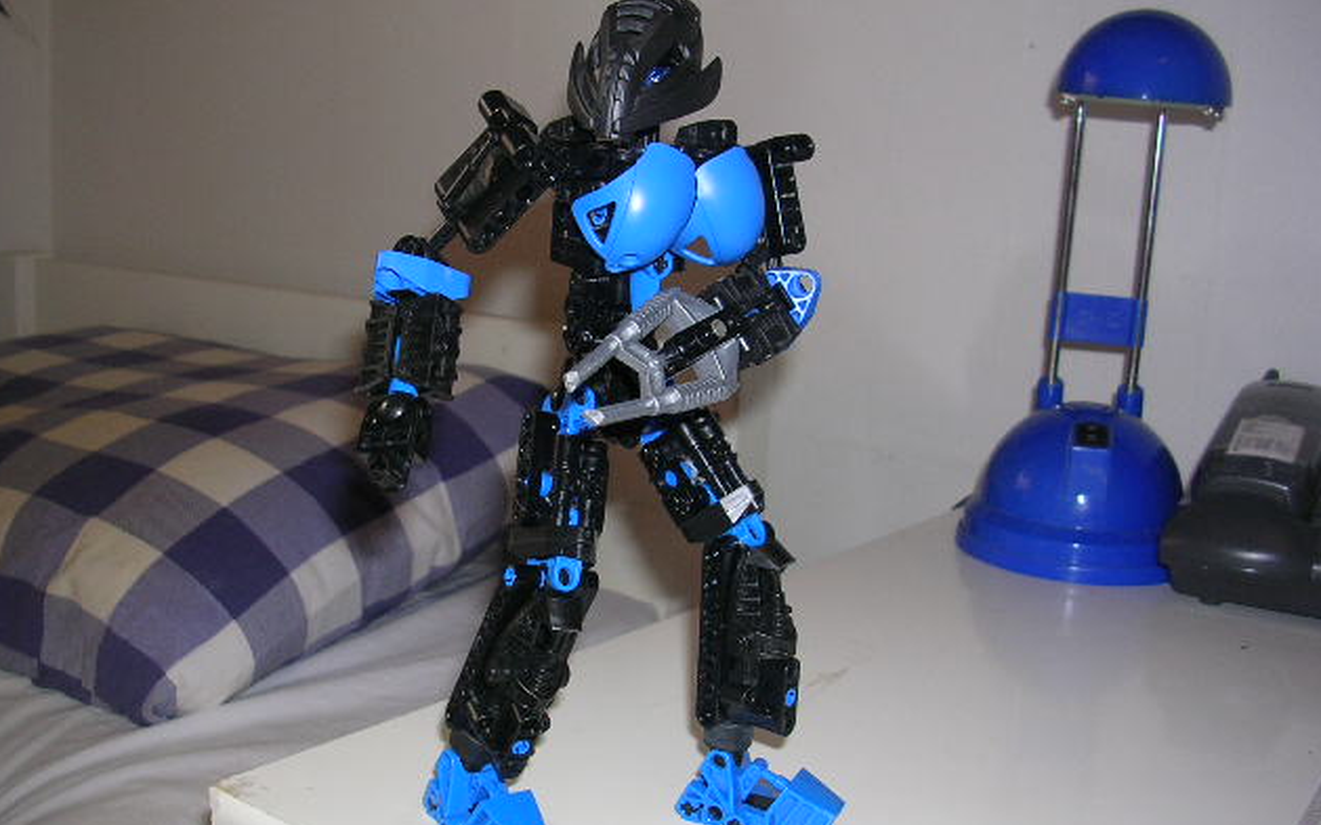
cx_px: 653
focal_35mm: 41
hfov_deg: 48.2
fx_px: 1476
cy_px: 435
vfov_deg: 31.2
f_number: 2.8
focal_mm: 5.8
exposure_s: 1/60.1
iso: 50
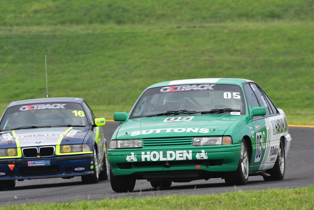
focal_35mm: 630
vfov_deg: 2.2
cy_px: 105
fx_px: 5497
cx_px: 157
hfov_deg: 3.3
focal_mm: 420
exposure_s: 1/640
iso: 1000
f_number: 10
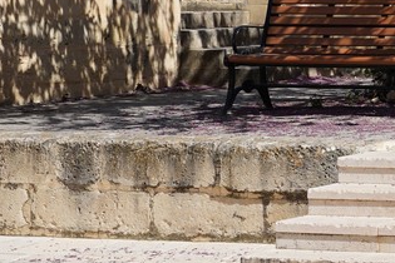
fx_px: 1755
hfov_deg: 11.9
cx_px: 687
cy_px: -114
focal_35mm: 160
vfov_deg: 8.4
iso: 100
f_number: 7.1
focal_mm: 42
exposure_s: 1/320
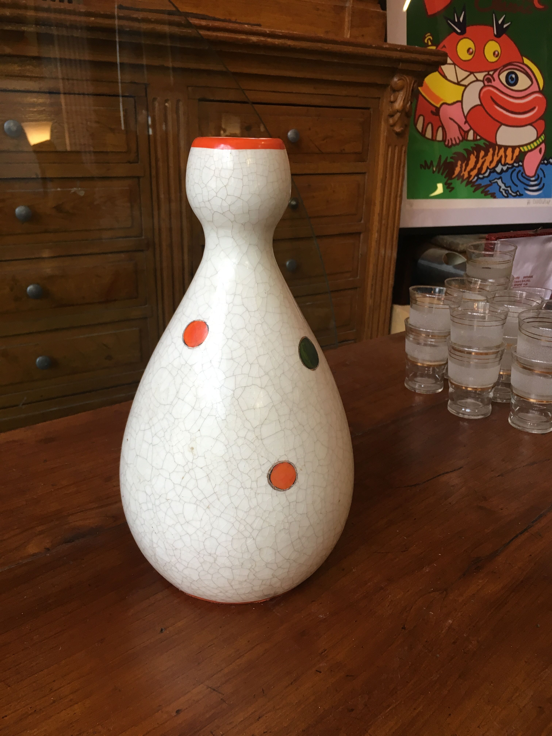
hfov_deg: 48.2
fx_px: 617
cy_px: 368
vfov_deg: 61.7
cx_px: 276
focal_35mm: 29
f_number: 2.2
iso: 80
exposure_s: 1/33
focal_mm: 4.15
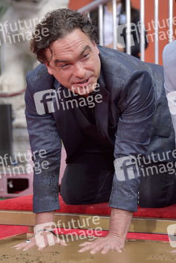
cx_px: 88
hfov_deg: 13.8
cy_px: 132
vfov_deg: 20.6
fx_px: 726
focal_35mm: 99
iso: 160
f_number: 5.3
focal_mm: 98
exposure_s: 1/250
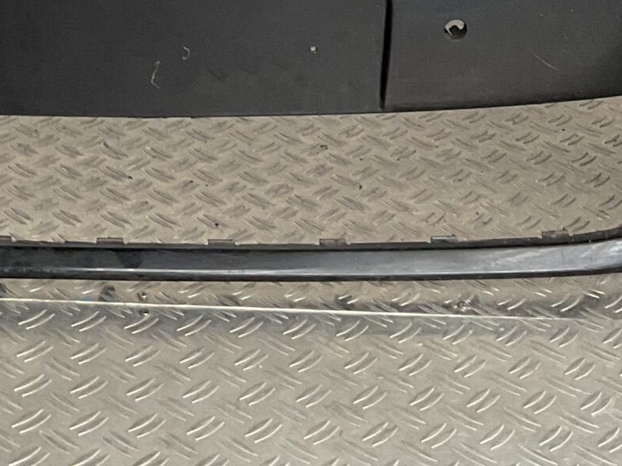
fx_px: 1689
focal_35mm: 94
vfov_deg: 14.5
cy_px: -271
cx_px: 46
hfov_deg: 20.4
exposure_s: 1/60
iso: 50
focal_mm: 3
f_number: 1.8
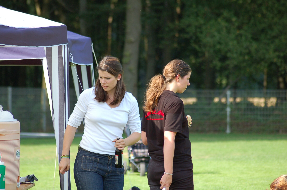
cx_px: 144
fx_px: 1790
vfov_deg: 6.1
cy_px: 95
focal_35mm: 225
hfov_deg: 9.2
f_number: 4.5
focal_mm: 150
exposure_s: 1/500
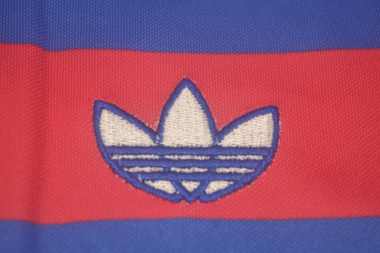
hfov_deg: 24.6
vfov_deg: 16.6
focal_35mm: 82
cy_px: 126
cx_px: 190
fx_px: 871
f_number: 5.6
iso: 200
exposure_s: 1/60
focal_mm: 55
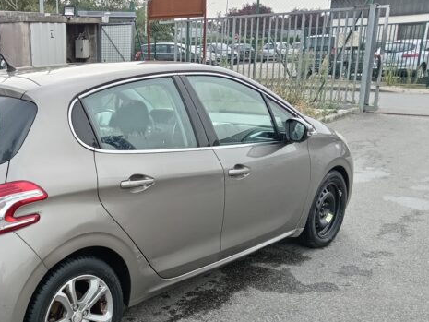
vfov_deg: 32.9
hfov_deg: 42.1
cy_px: 243
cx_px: 93
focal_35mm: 43
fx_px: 533
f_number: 1.8
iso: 102
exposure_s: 1/166
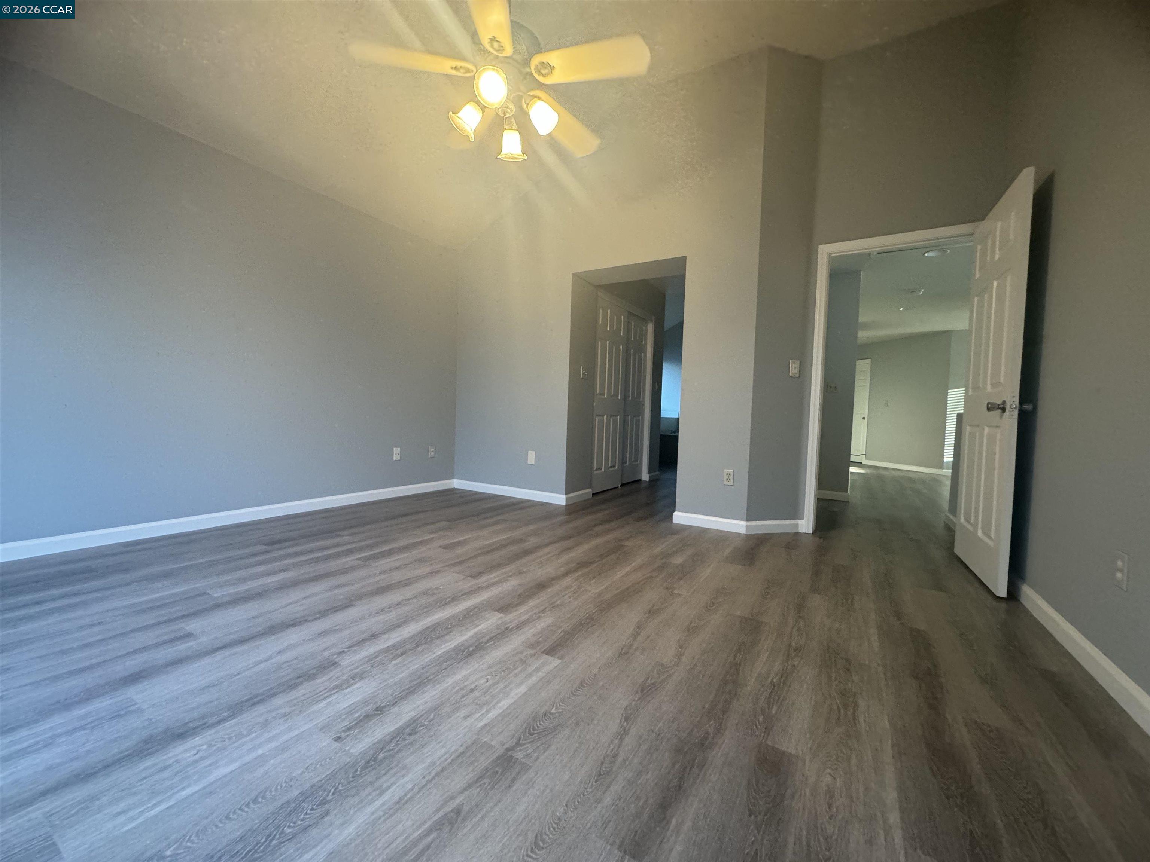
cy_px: 431
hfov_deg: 102.1
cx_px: 575
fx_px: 465
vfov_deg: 85.7
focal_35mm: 14
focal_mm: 2.22
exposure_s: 1/60
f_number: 2.2
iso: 320
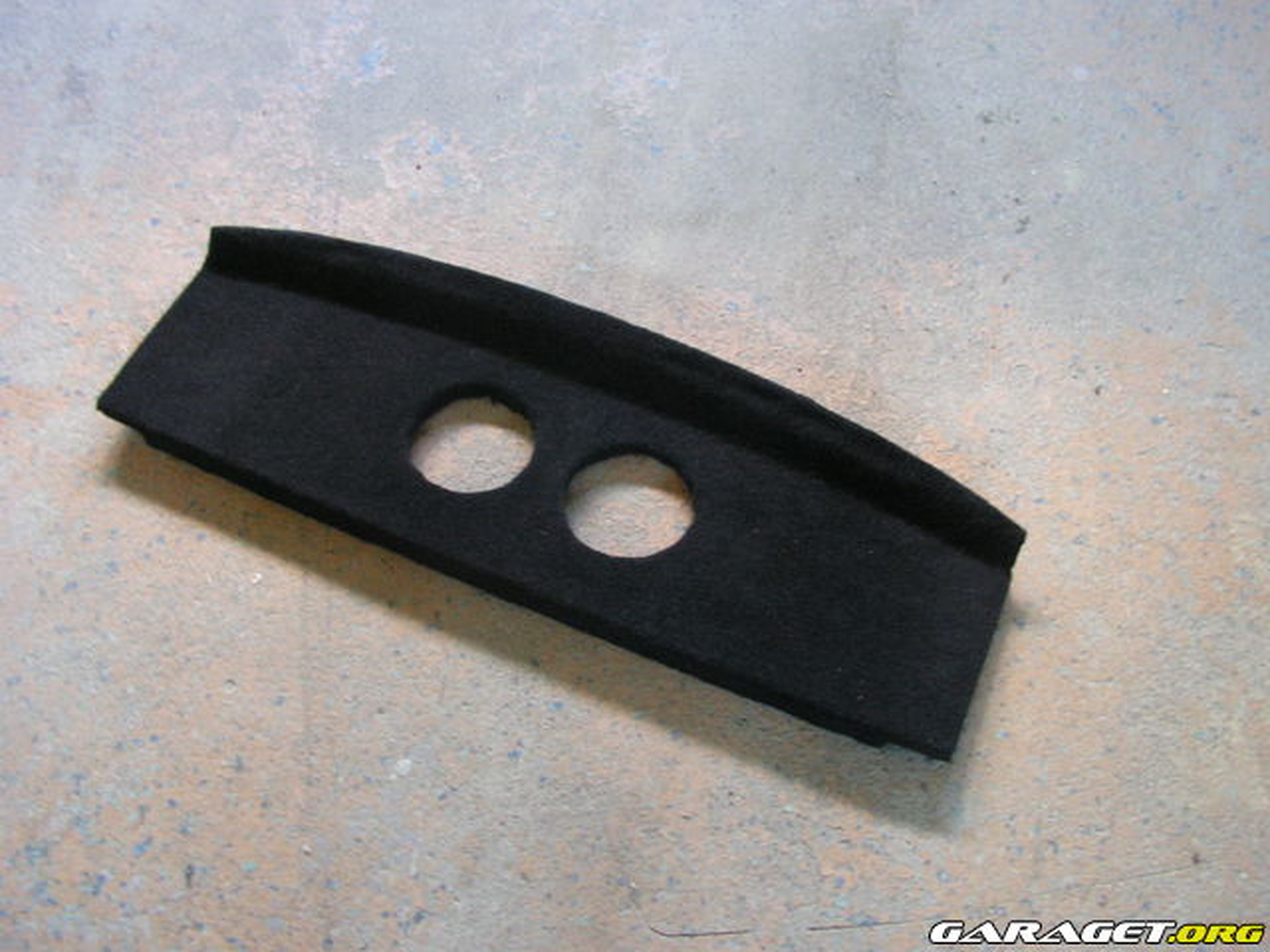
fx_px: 1321
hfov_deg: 51.4
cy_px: 476
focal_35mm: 36
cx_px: 635
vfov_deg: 39.7
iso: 200
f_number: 3.2
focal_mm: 6
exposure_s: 1/6
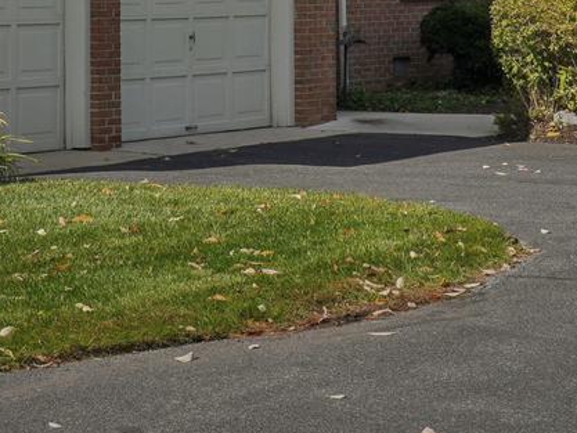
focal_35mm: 137
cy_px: -417
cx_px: 210
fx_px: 2284
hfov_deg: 14.4
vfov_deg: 10.1
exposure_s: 1/320
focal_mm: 29
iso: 100
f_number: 8
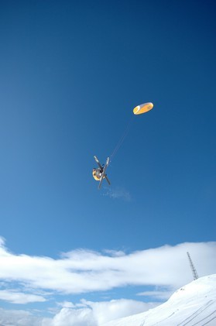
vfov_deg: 100.5
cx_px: 108
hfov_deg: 77.1
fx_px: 136
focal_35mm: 15
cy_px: 163
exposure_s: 1/1000
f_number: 6.7
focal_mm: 10
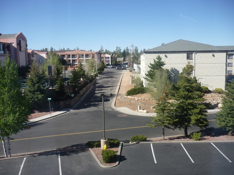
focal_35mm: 33
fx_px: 223
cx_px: 117
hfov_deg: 55.4
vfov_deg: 42.9
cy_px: 88
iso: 100
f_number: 2.8
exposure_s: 1/800
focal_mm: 5.5
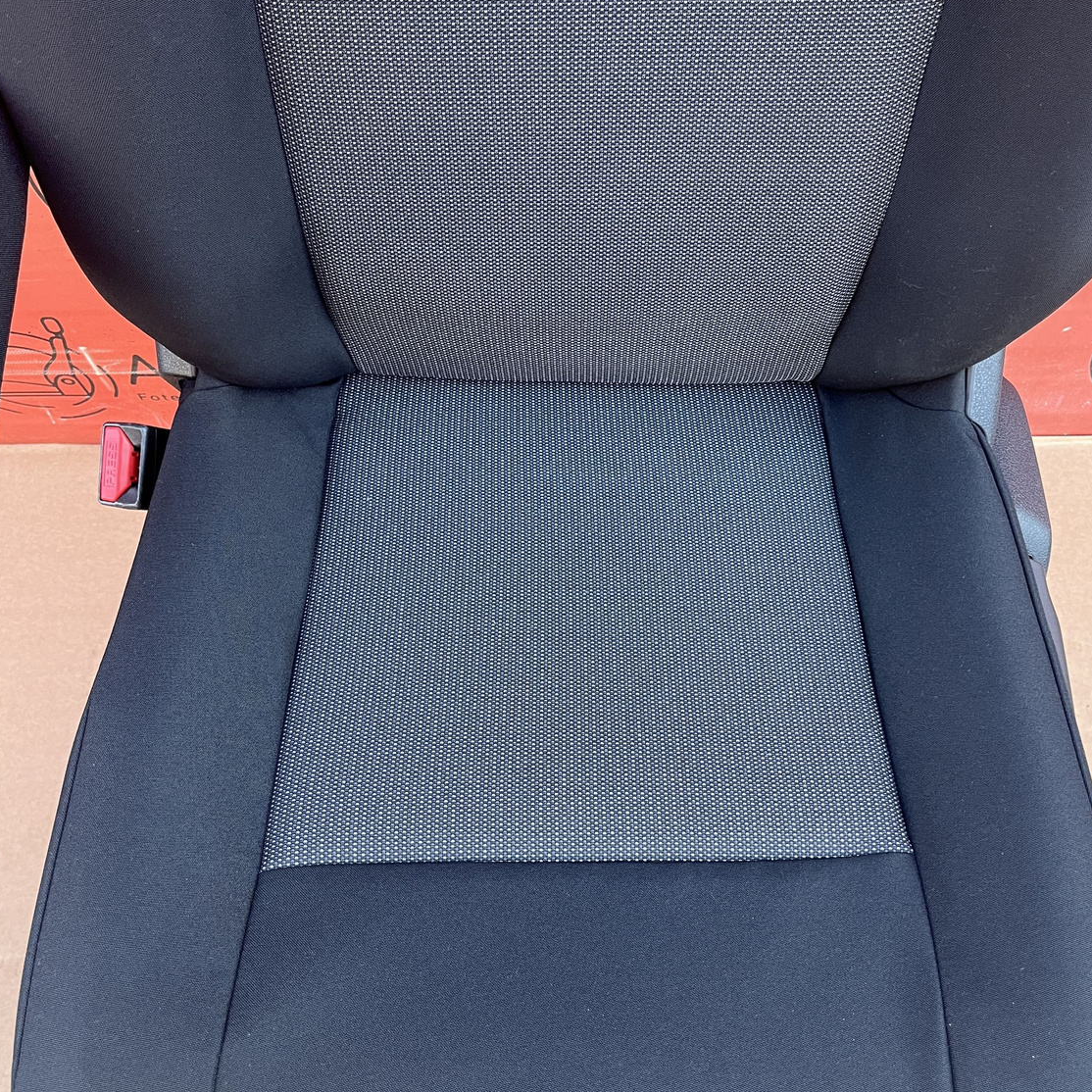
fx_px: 1178
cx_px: 581
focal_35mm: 33
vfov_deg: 49.5
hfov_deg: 49.7
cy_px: 646
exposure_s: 1/98
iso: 125
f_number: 1.6
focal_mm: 5.1
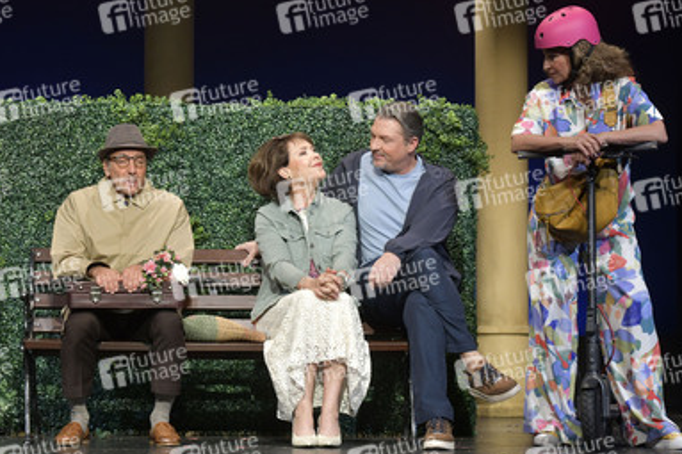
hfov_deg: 19.3
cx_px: 346
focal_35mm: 106
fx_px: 2007
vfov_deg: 12.9
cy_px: 235
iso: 1250
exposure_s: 1/160
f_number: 5.6
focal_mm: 90
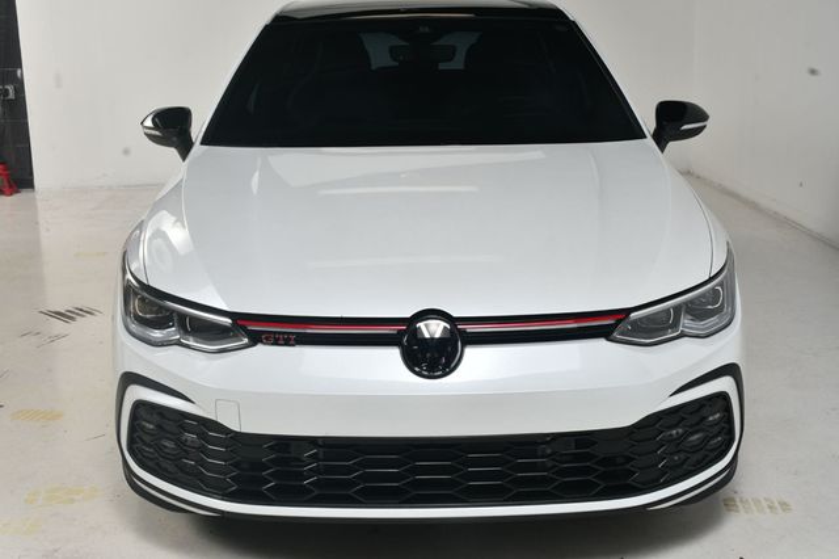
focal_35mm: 45
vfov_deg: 29.8
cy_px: 280
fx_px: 1048
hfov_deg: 43.6
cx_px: 420
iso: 100
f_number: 13
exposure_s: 1/160
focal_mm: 30
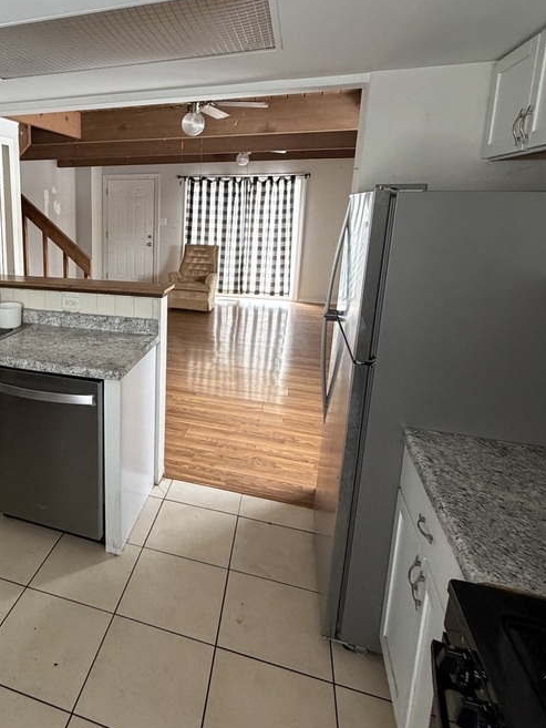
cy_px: 303
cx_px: 111
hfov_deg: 54.9
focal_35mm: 23
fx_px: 484
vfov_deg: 73.3
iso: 400
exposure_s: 1/60
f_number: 2.2
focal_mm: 2.22
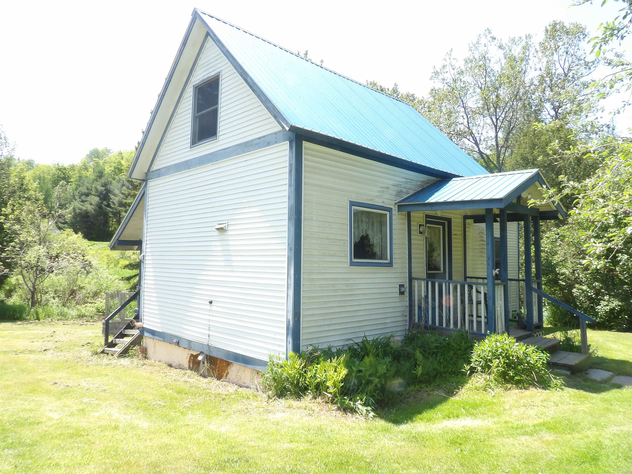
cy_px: 237
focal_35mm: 24
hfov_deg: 71.6
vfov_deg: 56.8
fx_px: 438
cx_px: 316
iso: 100
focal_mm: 4.3
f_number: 7.4
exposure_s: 1/60
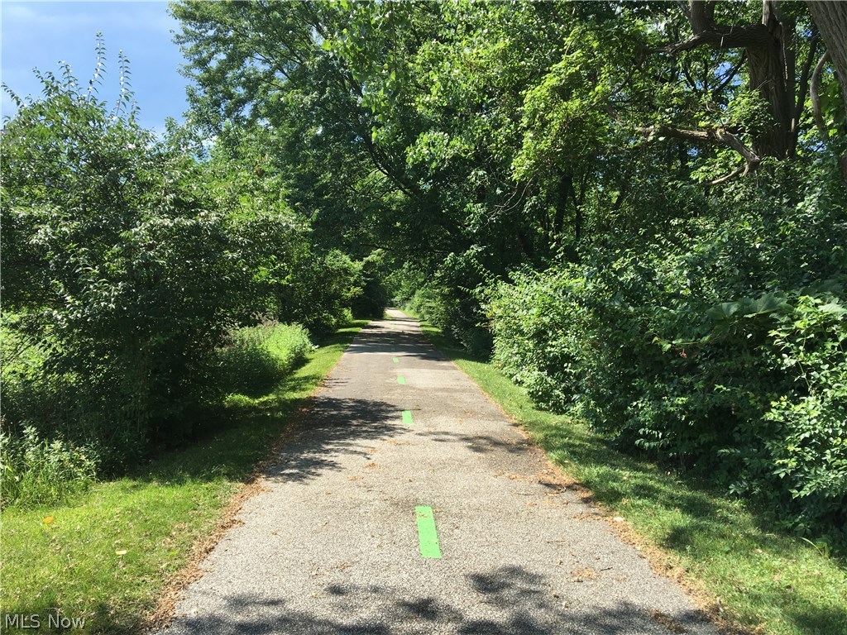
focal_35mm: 29
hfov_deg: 61.7
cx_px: 424
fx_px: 710
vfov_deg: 48.2
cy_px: 318
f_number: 2.2
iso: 25
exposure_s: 1/754
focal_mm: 4.15
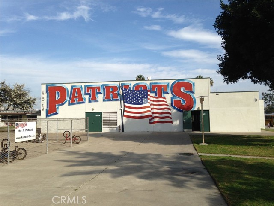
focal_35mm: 33
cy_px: 103
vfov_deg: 42.9
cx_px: 137
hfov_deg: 55.4
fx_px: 261
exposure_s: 1/1748
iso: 50
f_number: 2.4
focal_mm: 4.12
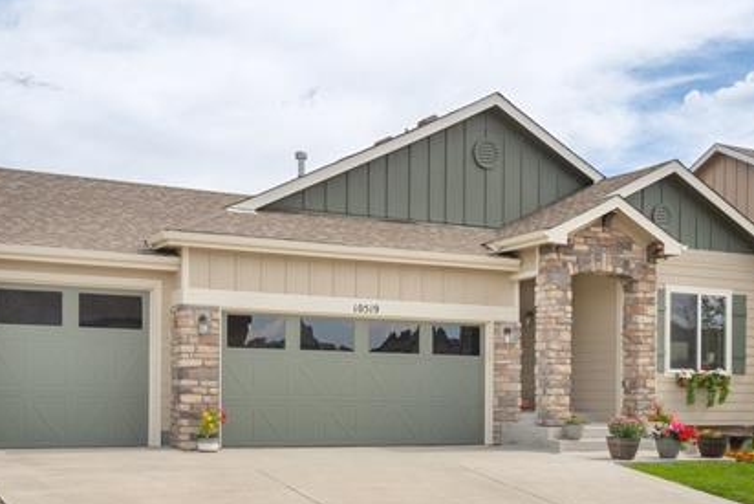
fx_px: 943
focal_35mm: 45
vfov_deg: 29.8
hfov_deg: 43.6
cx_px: 372
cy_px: 315
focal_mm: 29
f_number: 6.3
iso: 250
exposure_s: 1/400
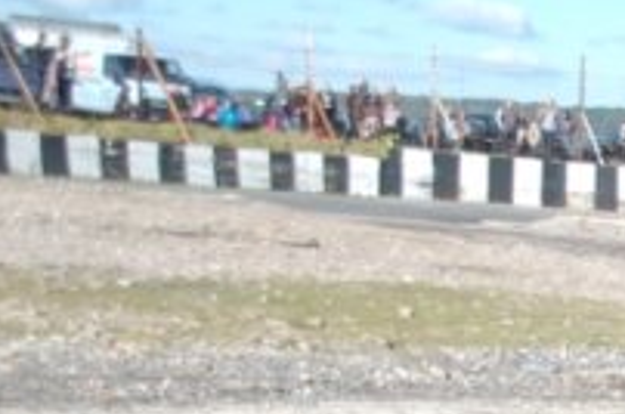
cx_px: 959
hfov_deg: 13.1
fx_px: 2558
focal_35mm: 148
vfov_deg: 9.1
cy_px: 602
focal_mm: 31
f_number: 4.5
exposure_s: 1/640
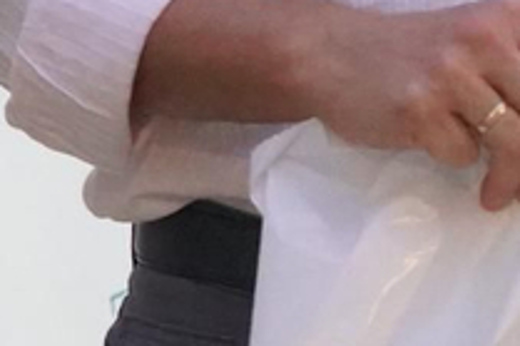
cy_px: -231
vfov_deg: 4.0
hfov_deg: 6.1
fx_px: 4864
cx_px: 754
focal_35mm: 337
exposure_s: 1/125
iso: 12800
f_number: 4.5
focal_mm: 44
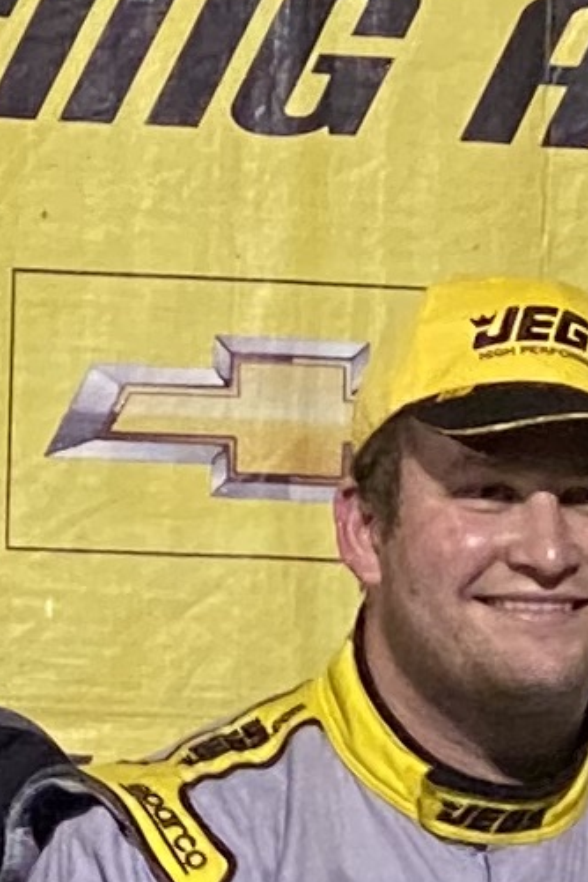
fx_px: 10657
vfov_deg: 4.7
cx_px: 579
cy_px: 1819
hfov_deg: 3.2
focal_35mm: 435
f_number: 2
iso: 160
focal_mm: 6
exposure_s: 1/60
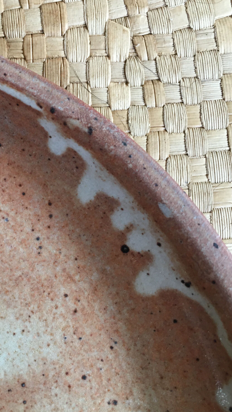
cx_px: 43
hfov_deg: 27.1
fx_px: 470
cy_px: 173
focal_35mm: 43
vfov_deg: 47.2
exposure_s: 1/33
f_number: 2.2
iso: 125
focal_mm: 4.15
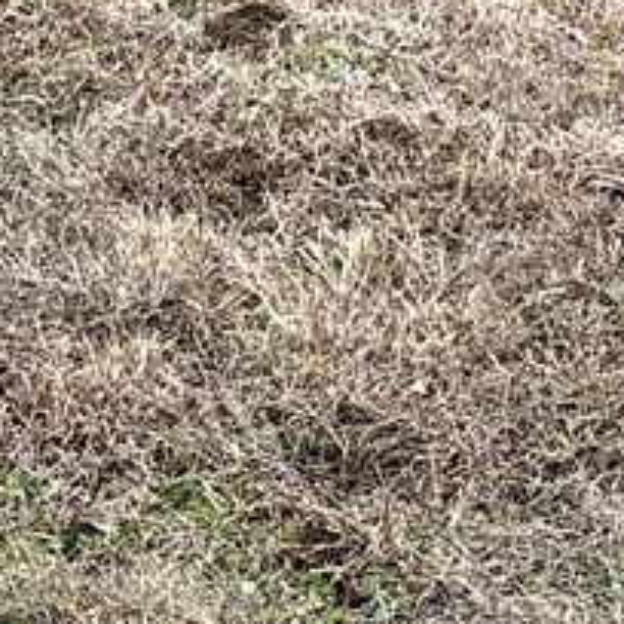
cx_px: 572
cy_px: -529
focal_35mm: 216
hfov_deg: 8.1
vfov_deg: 7.8
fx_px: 4405
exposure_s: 1/266
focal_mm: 5.96
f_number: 1.6
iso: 40
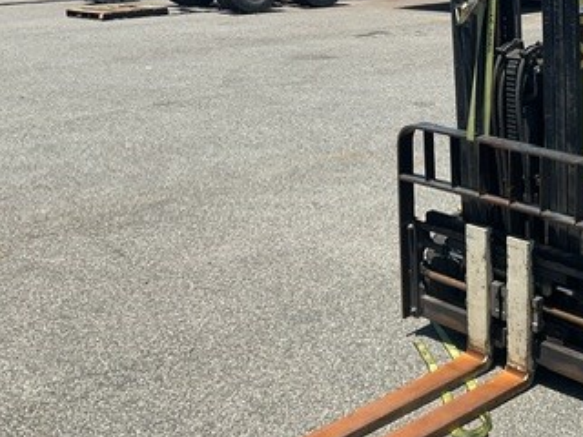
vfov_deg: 25.1
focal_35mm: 58
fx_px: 977
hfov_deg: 32.0
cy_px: 146
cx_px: 494
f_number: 1.8
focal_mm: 3
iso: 16
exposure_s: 1/1786
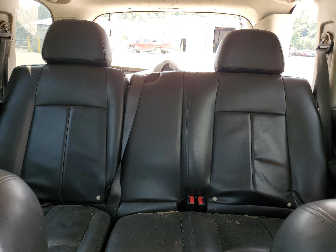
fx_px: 252
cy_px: 126
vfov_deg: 53.1
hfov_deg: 67.3
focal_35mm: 26
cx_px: 168
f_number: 1.5
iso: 50
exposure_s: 1/149
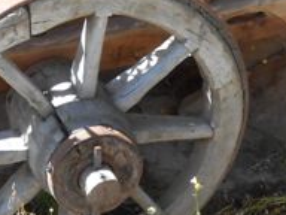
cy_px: -24
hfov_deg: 12.3
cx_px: -30
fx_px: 1305
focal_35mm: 158
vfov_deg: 9.3
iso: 80
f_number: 4.2
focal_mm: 6.8
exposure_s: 1/200
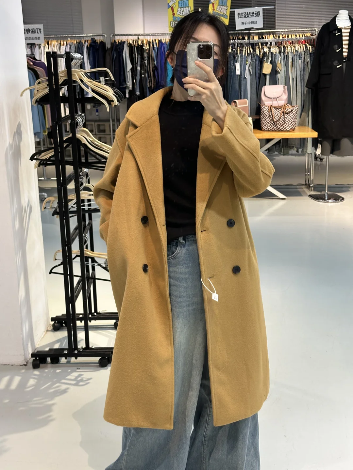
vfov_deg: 39.7
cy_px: 235
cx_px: 176
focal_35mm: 48
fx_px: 653
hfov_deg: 30.3
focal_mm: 6.86
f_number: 1.78
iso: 125
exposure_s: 1/50
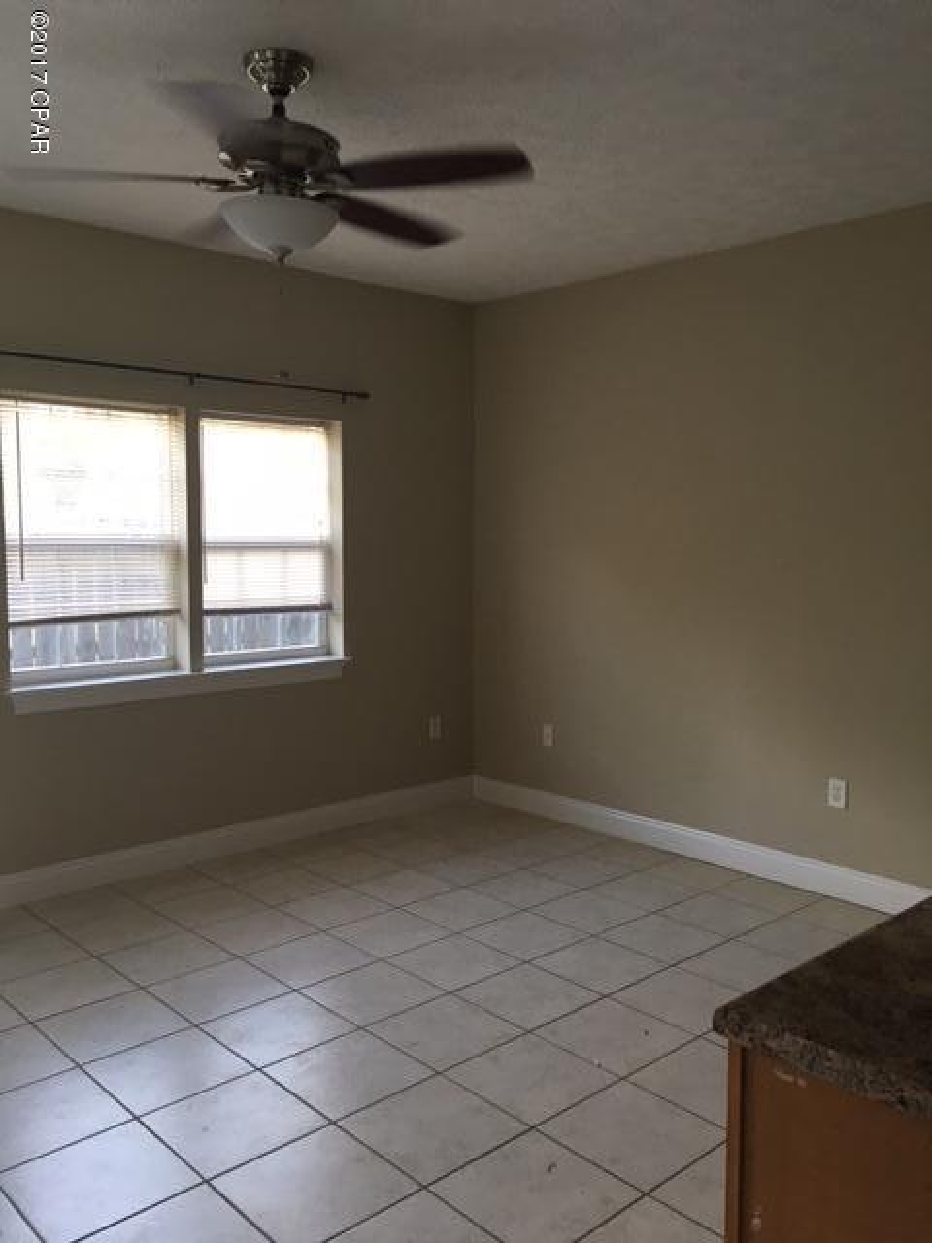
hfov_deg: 48.2
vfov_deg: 61.7
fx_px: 1041
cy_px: 622
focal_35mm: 29
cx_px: 466
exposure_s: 1/30
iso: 64
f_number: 2.2
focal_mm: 4.15
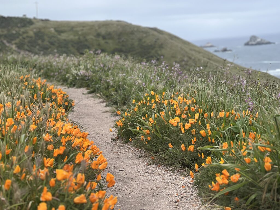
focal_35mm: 77
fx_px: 623
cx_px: 140
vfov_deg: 19.1
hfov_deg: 25.3
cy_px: 105
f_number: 2.8
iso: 25
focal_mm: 9
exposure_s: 1/176
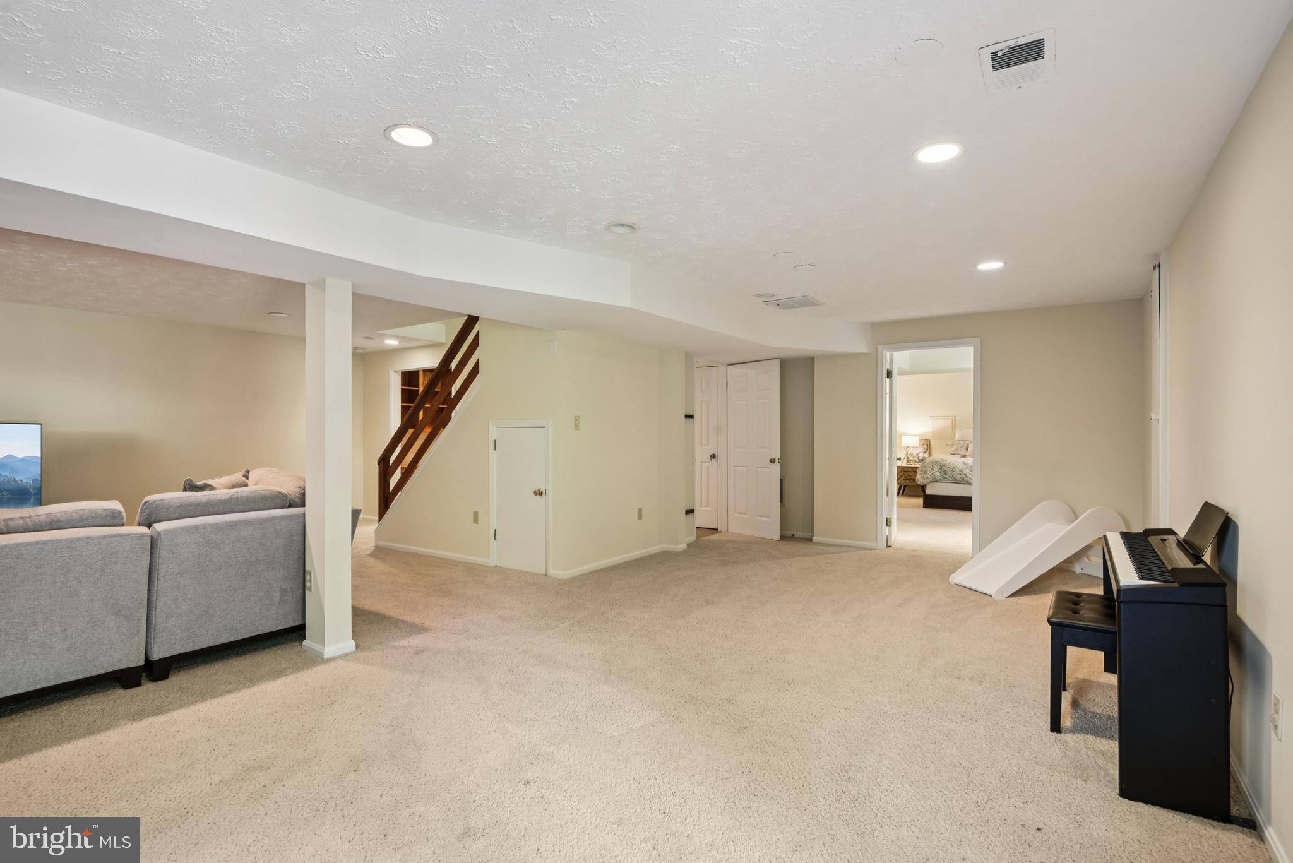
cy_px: 432
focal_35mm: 16
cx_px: 646
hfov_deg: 96.7
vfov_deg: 73.8
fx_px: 575
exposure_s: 1/6
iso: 400
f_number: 8
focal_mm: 16
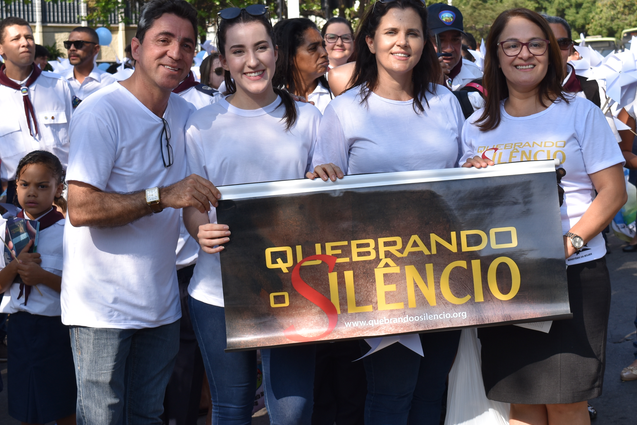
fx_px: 1345
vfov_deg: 18.0
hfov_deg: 26.6
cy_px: 194
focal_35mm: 76
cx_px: 366
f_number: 9
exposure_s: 1/320
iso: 200
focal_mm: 36
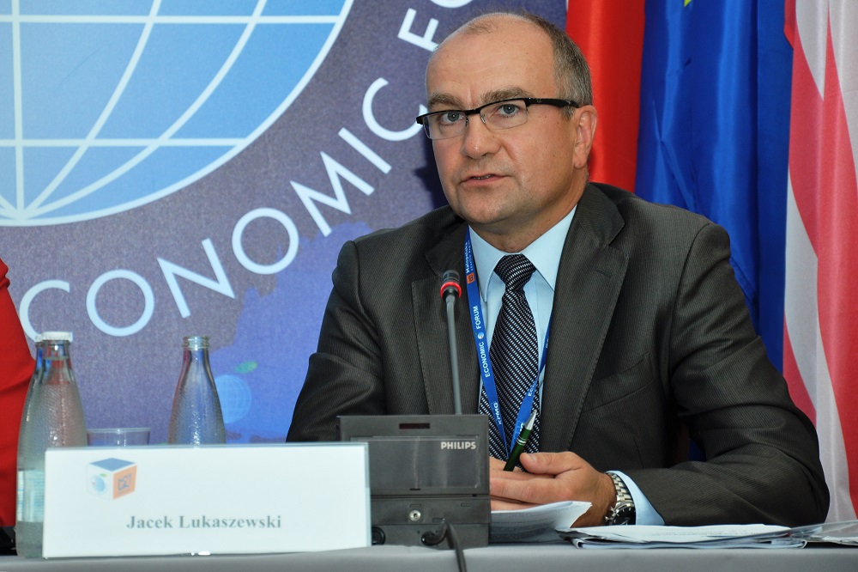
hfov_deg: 13.0
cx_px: 429
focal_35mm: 158
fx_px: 3752
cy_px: 286
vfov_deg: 8.7
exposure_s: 1/60
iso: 200
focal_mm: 105
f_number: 5.6
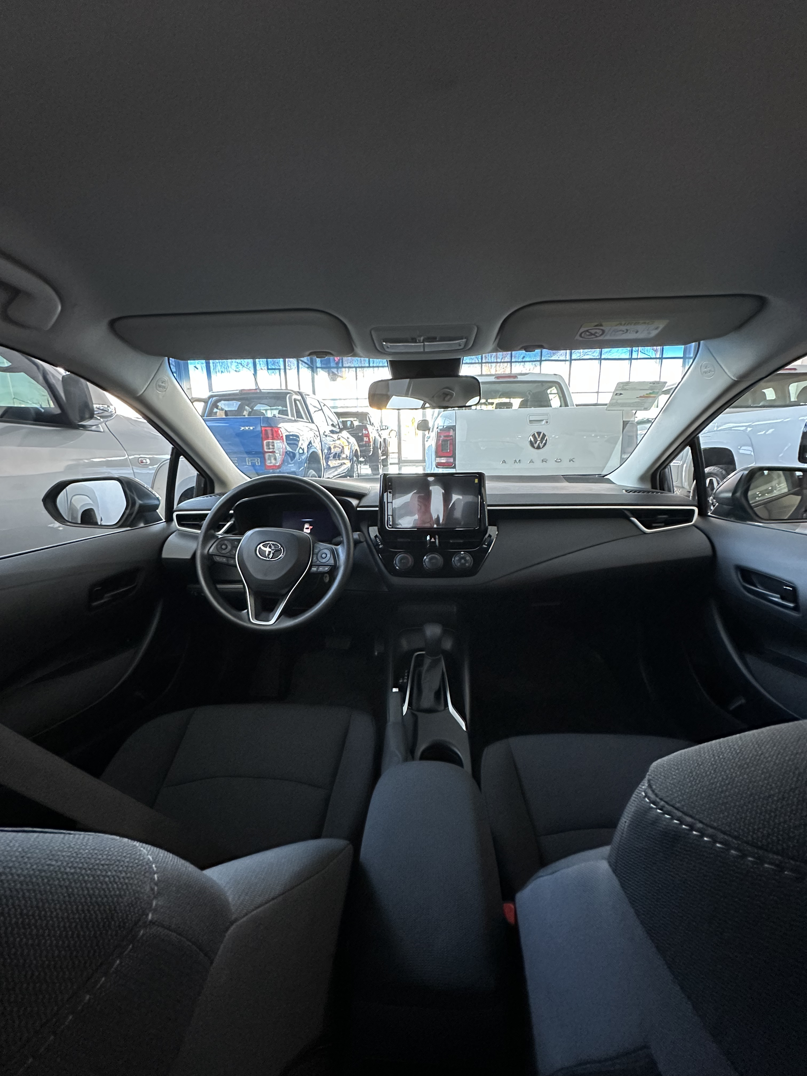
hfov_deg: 85.7
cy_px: 538
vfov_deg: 102.1
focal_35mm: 14
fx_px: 435
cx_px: 404
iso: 500
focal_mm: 2.22
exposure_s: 1/60
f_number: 2.2
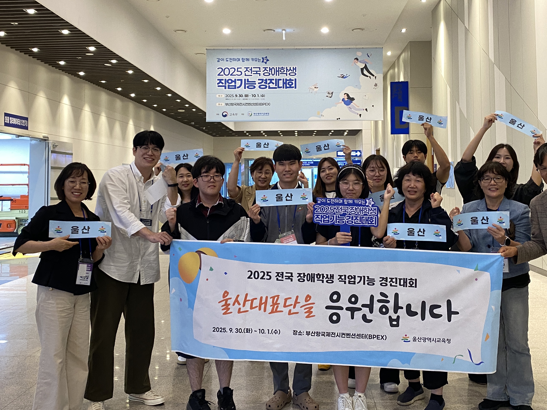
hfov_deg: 46.7
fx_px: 632
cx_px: 307
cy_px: 152
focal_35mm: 40
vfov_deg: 35.7
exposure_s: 1/60
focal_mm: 4.25
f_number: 1.8
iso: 125
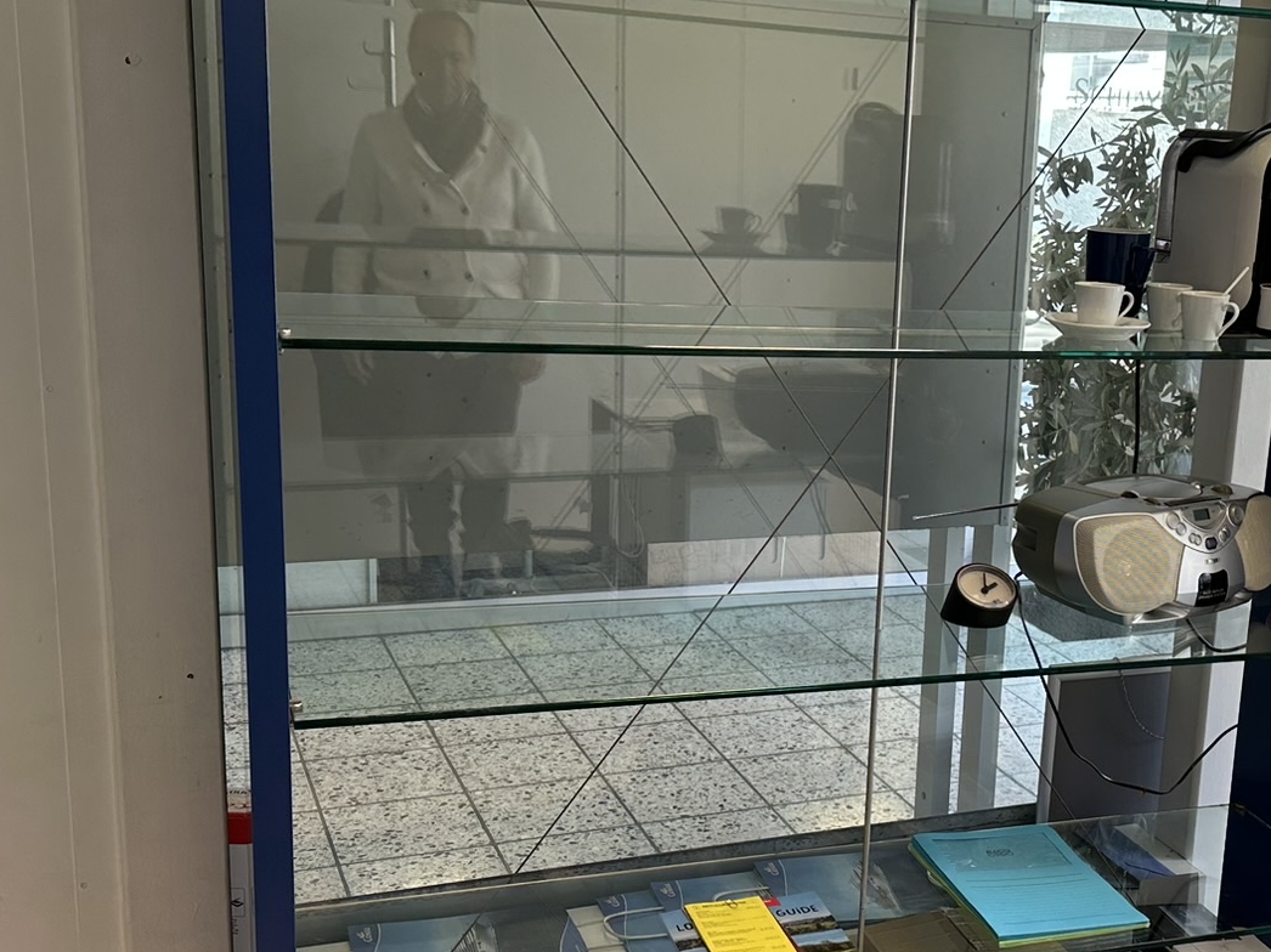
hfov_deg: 39.5
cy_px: 552
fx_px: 1725
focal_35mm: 47
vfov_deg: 30.8
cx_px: 938
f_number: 1.78
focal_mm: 6.86
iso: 80
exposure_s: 1/100
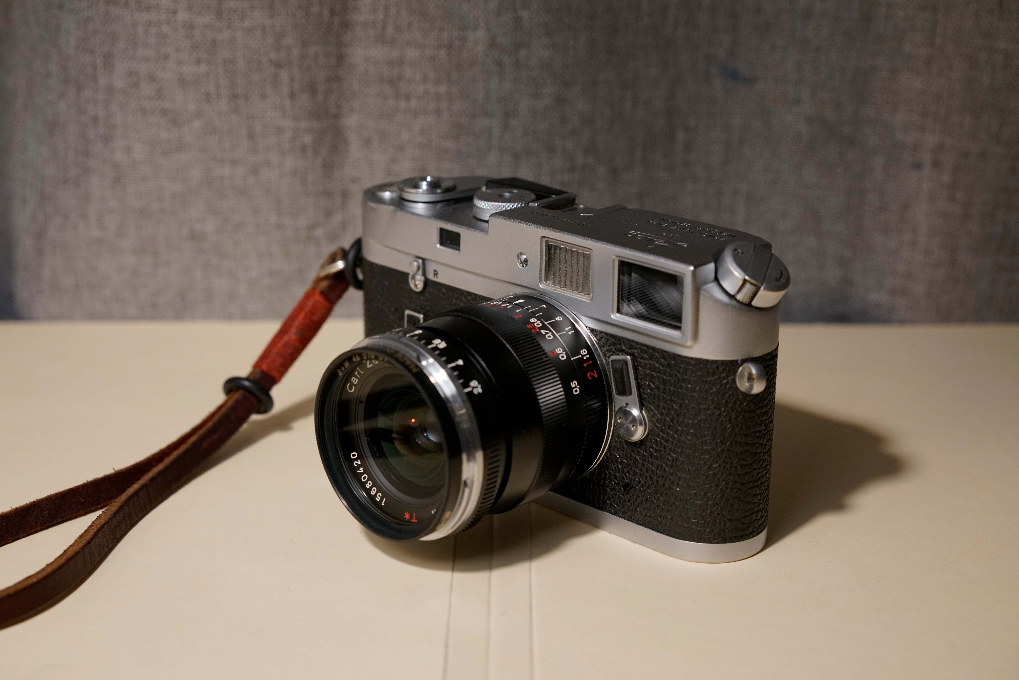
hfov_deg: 36.2
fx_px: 1557
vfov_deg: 24.6
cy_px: 340
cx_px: 510
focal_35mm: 55
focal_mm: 55
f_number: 5.6
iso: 1250
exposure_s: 1/60
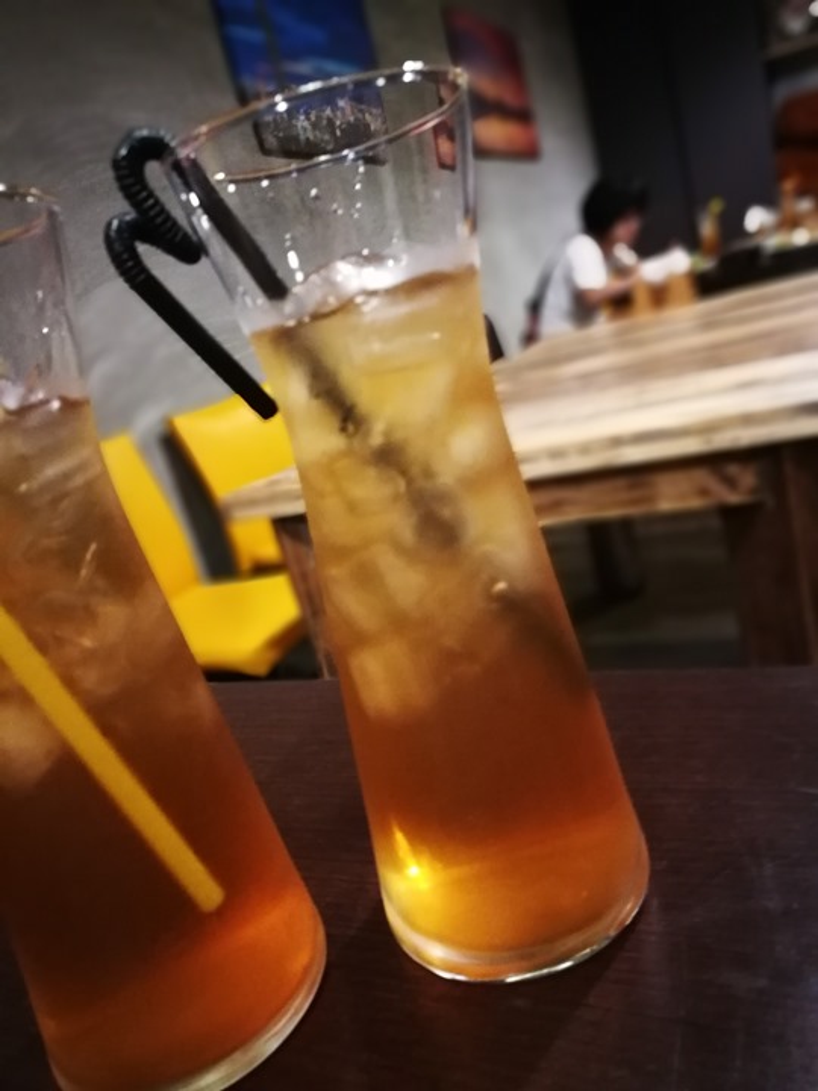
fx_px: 851
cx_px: 409
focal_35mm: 27
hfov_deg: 51.4
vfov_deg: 65.3
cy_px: 546
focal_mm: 4.5
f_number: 4
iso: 1000
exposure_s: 1/17.1
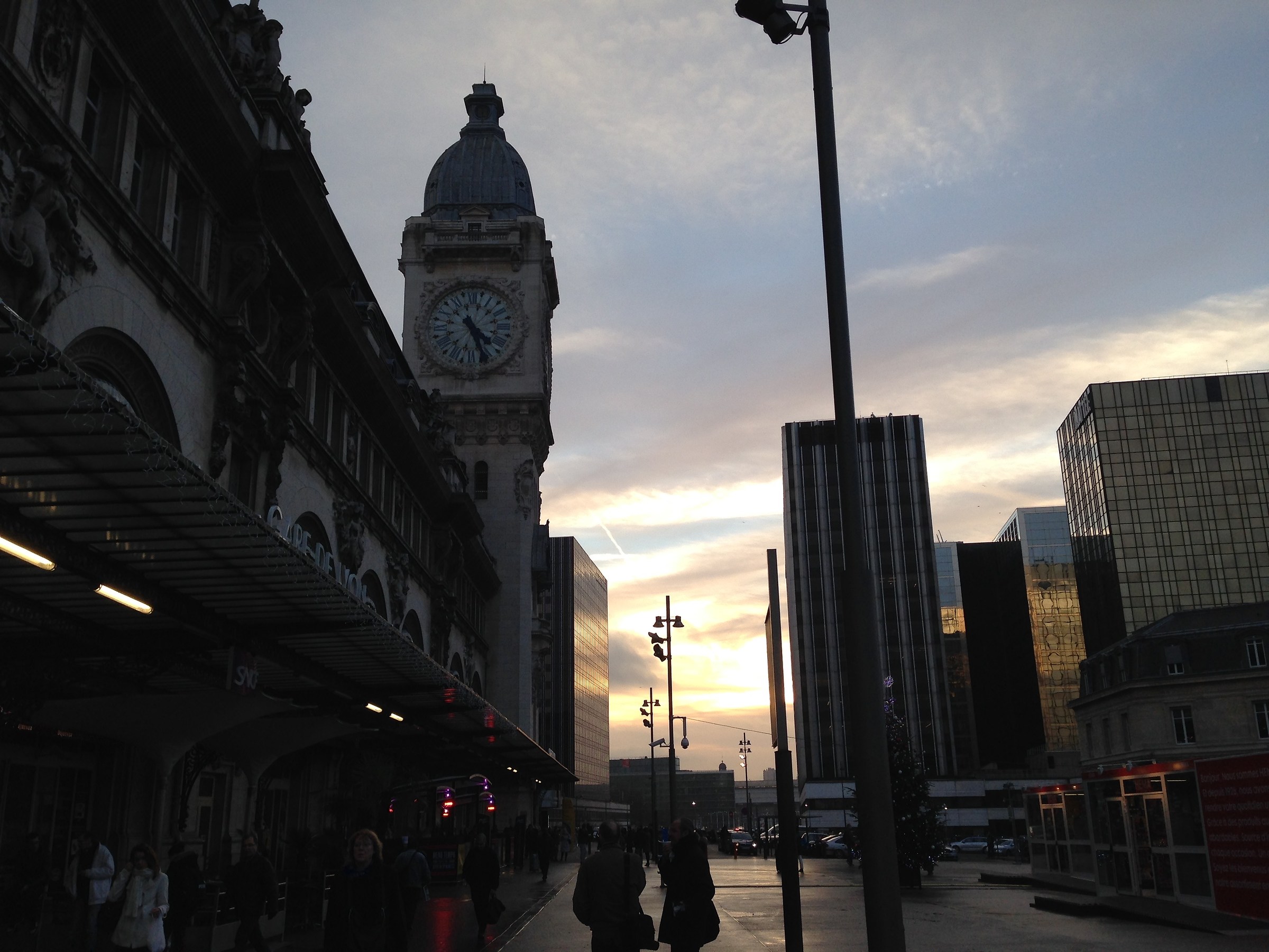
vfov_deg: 42.9
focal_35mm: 33
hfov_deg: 55.4
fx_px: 1210
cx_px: 634
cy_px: 476
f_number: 2.4
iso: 50
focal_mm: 4.12
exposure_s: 1/291
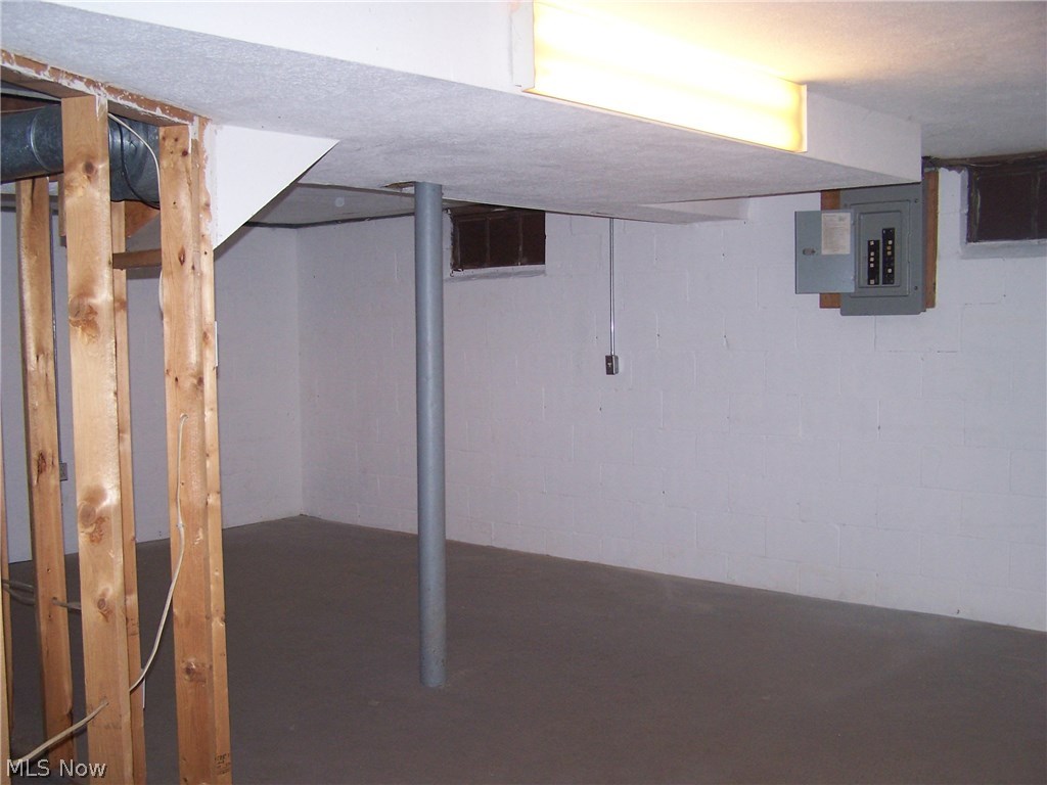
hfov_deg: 49.0
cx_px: 524
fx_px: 1149
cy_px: 392
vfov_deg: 37.7
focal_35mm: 38
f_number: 2.8
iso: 140
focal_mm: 6.3
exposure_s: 1/60
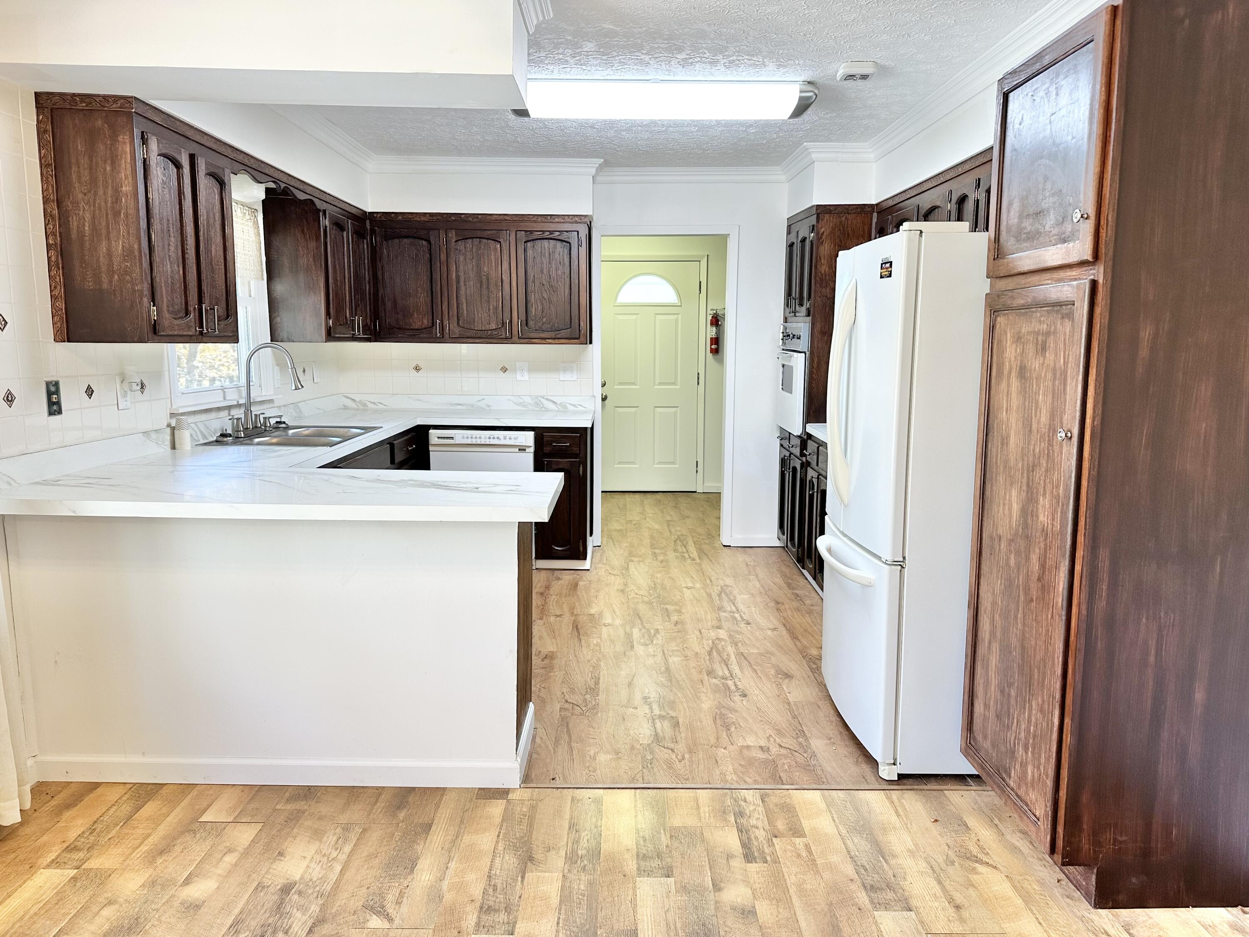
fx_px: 866
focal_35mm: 24
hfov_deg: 71.6
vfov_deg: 56.8
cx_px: 624
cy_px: 468
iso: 100
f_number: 1.78
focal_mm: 6.86
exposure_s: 1/120
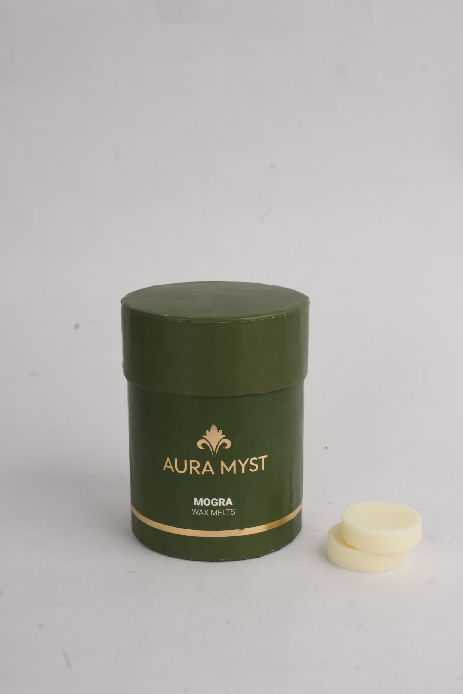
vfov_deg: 41.1
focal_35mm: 48
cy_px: 347
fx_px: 926
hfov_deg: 28.1
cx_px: 232
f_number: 16
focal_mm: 32
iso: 1000
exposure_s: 1/90
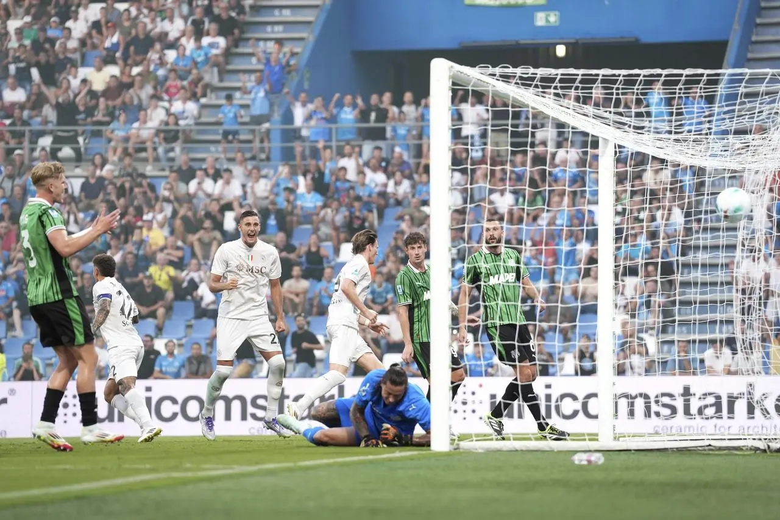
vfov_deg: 7.3
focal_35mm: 188
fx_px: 4073
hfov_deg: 10.9
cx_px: 390
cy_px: 260
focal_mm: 188
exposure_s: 1/1600
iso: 1600
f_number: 3.2
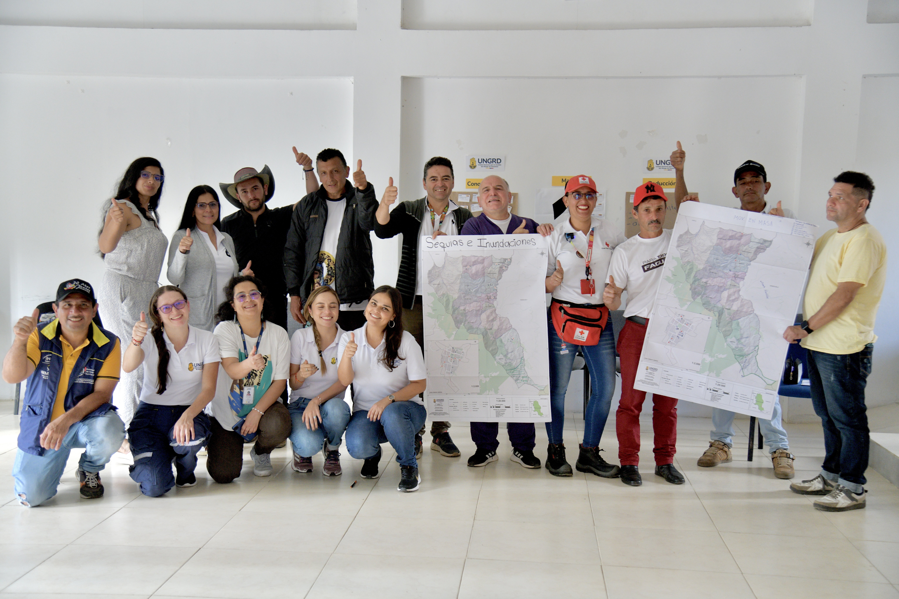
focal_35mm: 40
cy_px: 300
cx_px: 450
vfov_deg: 33.4
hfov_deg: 48.5
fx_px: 999
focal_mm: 40
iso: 1000
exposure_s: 1/100
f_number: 4
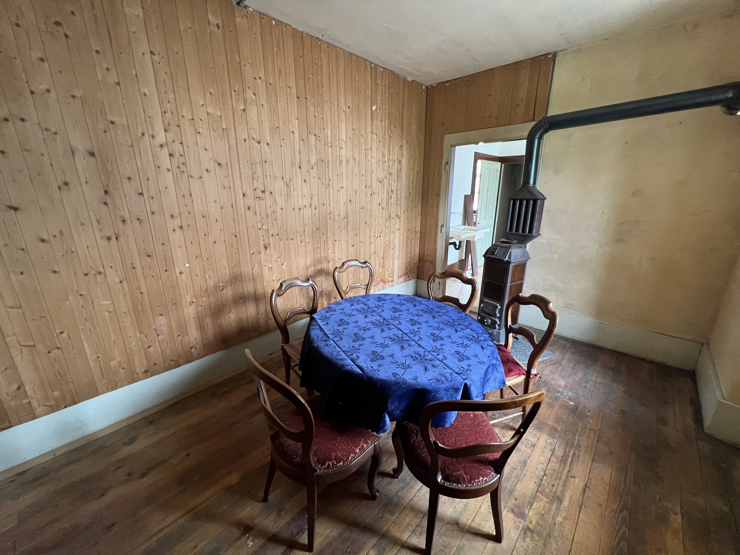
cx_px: 370
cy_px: 278
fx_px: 278
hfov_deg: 106.2
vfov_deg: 89.9
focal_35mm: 13
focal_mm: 1.57
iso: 400
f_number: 1.8
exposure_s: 1/60
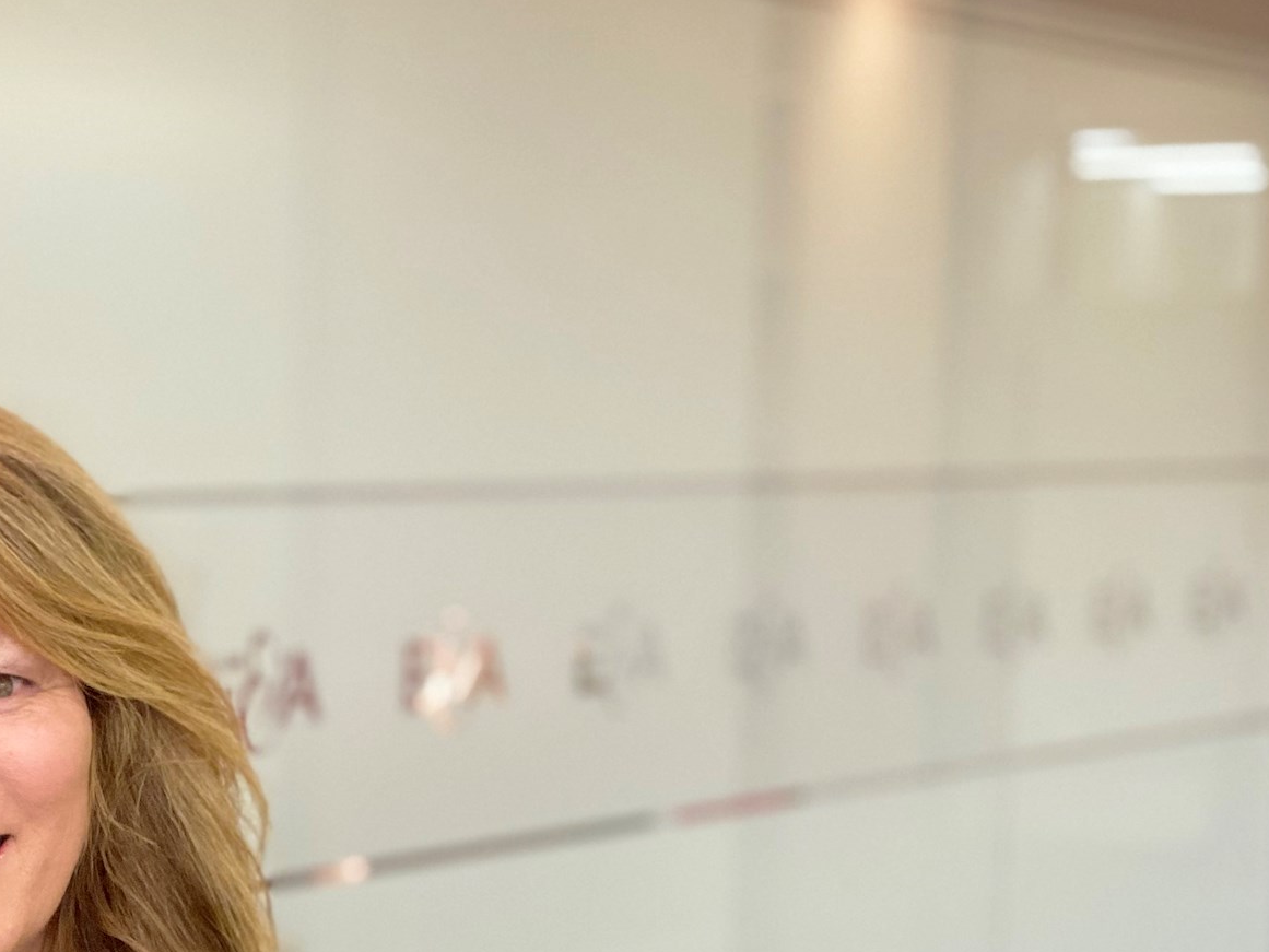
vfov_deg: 13.1
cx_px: 115
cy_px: 880
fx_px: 4106
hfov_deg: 17.3
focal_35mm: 112
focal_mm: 6
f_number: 2
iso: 200
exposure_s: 1/33
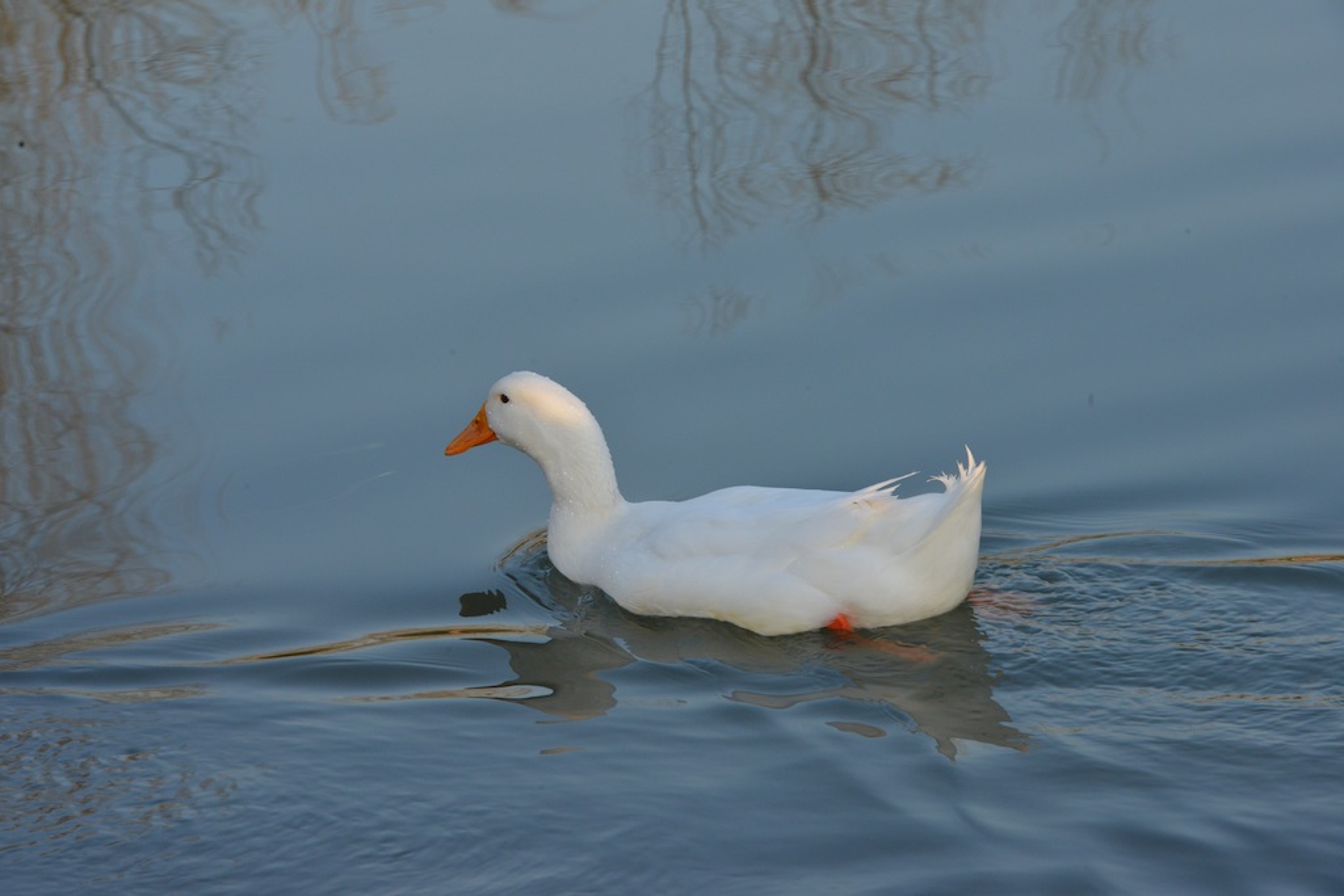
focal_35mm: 160
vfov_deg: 8.6
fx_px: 5974
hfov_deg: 12.8
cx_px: 672
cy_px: 448
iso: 1600
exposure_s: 1/200
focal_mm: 160
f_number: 14
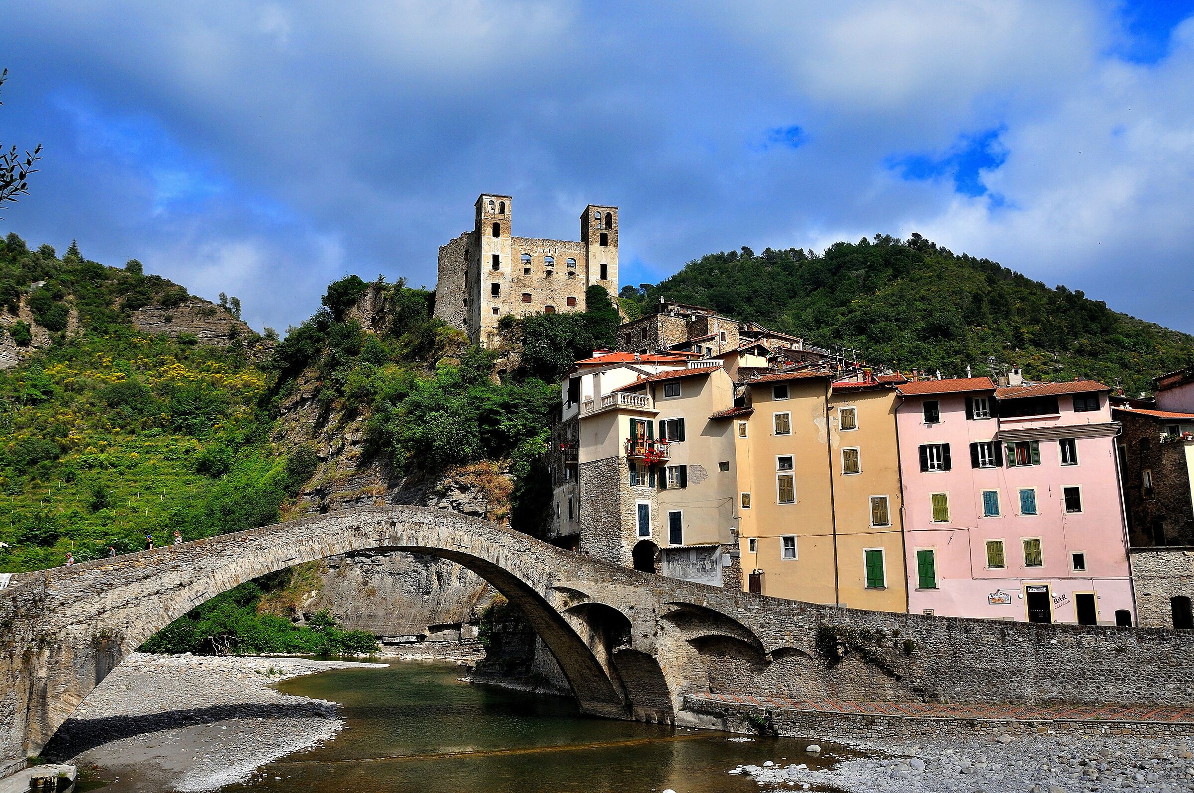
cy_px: 396
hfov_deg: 67.4
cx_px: 597
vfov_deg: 47.8
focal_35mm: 27
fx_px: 894
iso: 200
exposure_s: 1/400
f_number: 13
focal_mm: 18
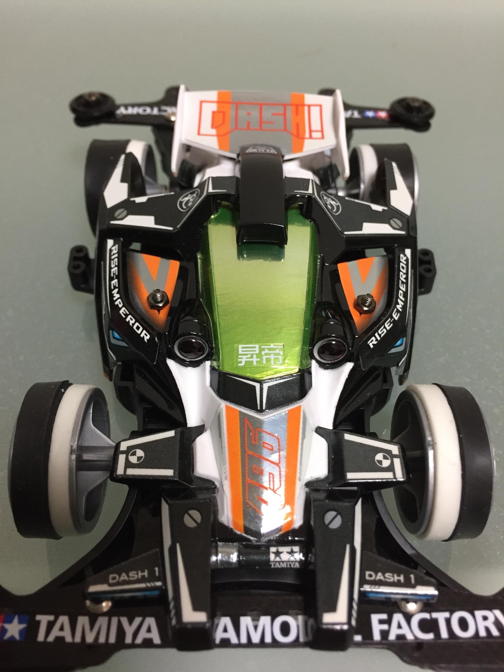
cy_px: 336
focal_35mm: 29
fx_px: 563
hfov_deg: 48.2
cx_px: 252
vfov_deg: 61.7
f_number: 2.2
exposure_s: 1/30
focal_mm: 4.15
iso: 125
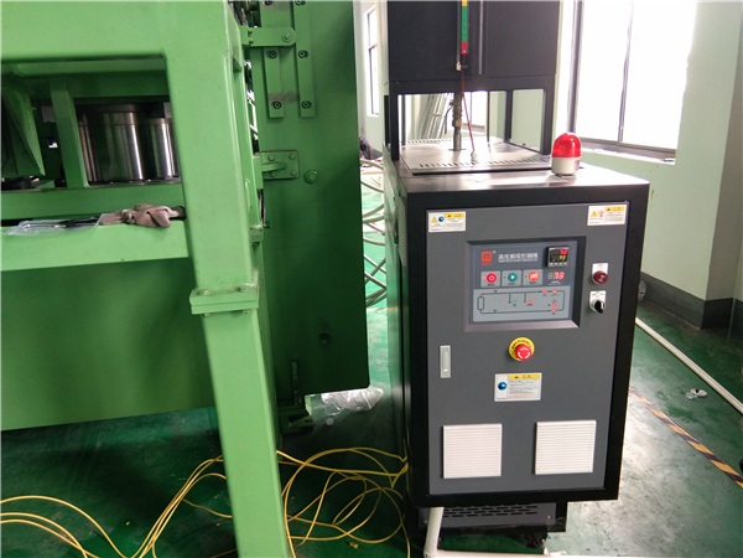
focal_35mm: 31
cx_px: 372
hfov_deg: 58.4
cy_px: 279
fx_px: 665
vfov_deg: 45.4
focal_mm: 3.69
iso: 250
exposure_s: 1/50
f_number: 2.2
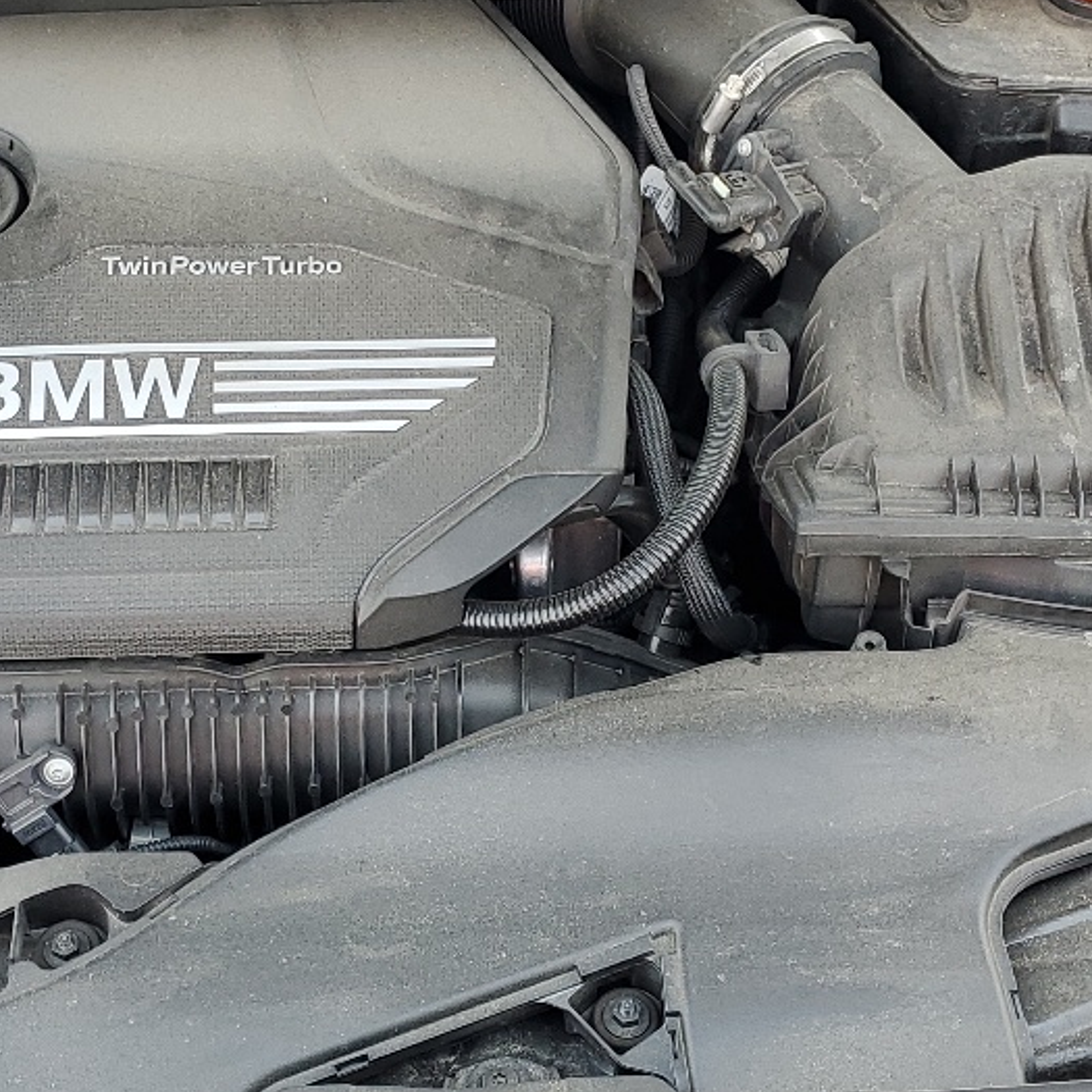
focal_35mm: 70
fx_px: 2498
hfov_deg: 24.6
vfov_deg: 24.6
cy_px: 607
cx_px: 428
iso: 50
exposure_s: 1/204
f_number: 1.5
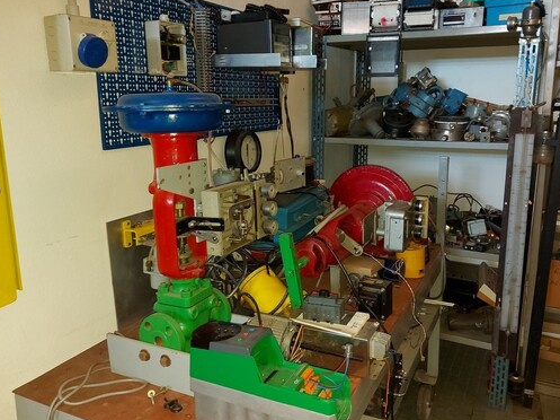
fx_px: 469
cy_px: 189
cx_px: 302
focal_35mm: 29
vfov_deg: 48.1
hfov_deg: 61.6
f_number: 1.8
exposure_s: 1/25
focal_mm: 5.23
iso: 320
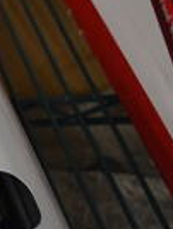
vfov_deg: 16.6
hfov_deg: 10.3
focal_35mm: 118
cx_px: -289
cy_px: 138
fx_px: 784
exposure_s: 1/125
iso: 800
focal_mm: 18
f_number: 3.5
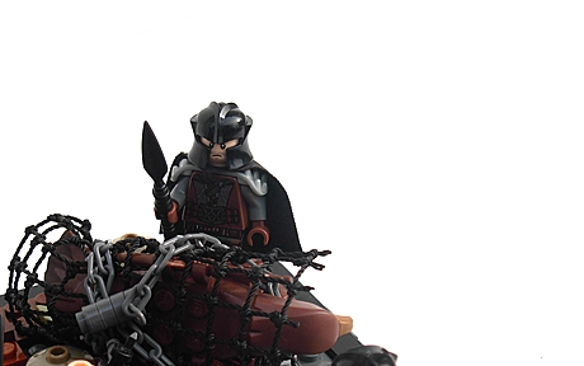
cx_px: 244
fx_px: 1672
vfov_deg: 12.5
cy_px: 241
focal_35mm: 105
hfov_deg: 19.8
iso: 79
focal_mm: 12.5
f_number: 3.6
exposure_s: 1/456
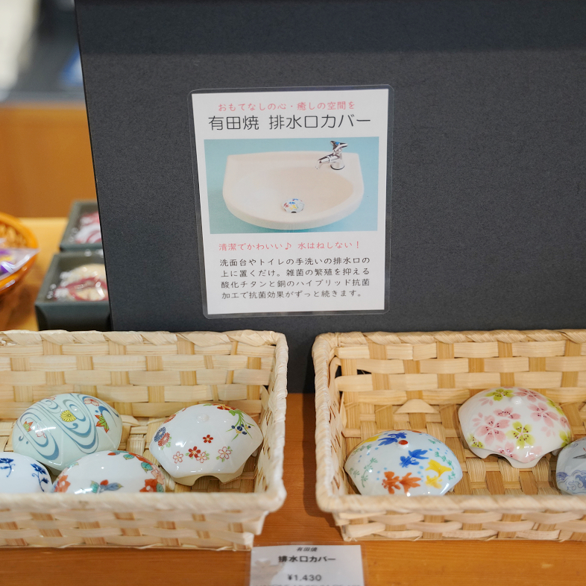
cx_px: 289
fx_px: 1168
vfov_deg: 28.2
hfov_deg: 28.2
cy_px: 293
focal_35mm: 61
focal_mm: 47
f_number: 3.2
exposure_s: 1/160
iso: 1600
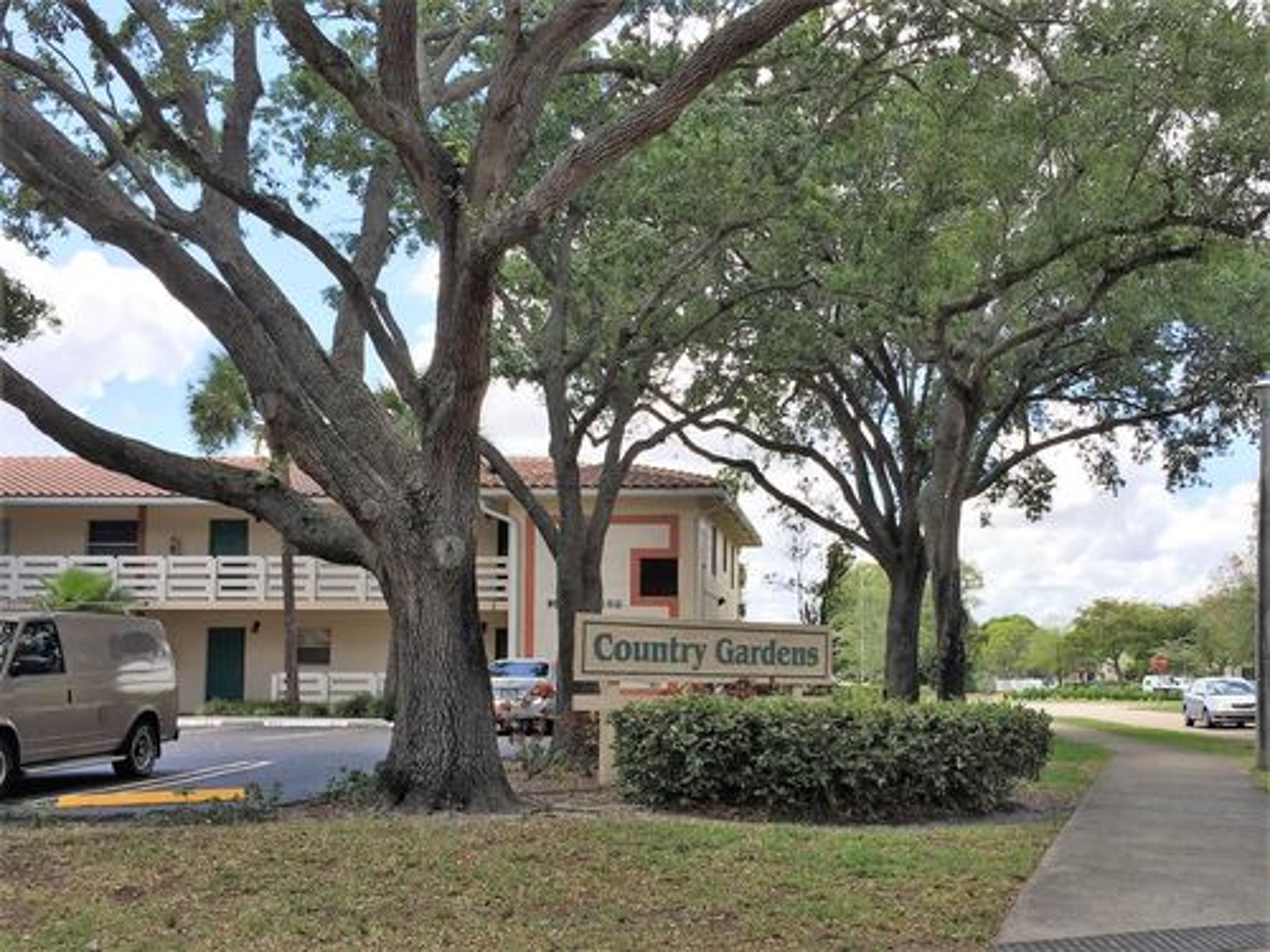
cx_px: 635
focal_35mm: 29
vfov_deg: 48.2
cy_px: 476
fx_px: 1064
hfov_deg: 61.7
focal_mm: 4.15
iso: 32
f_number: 2.2
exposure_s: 1/775
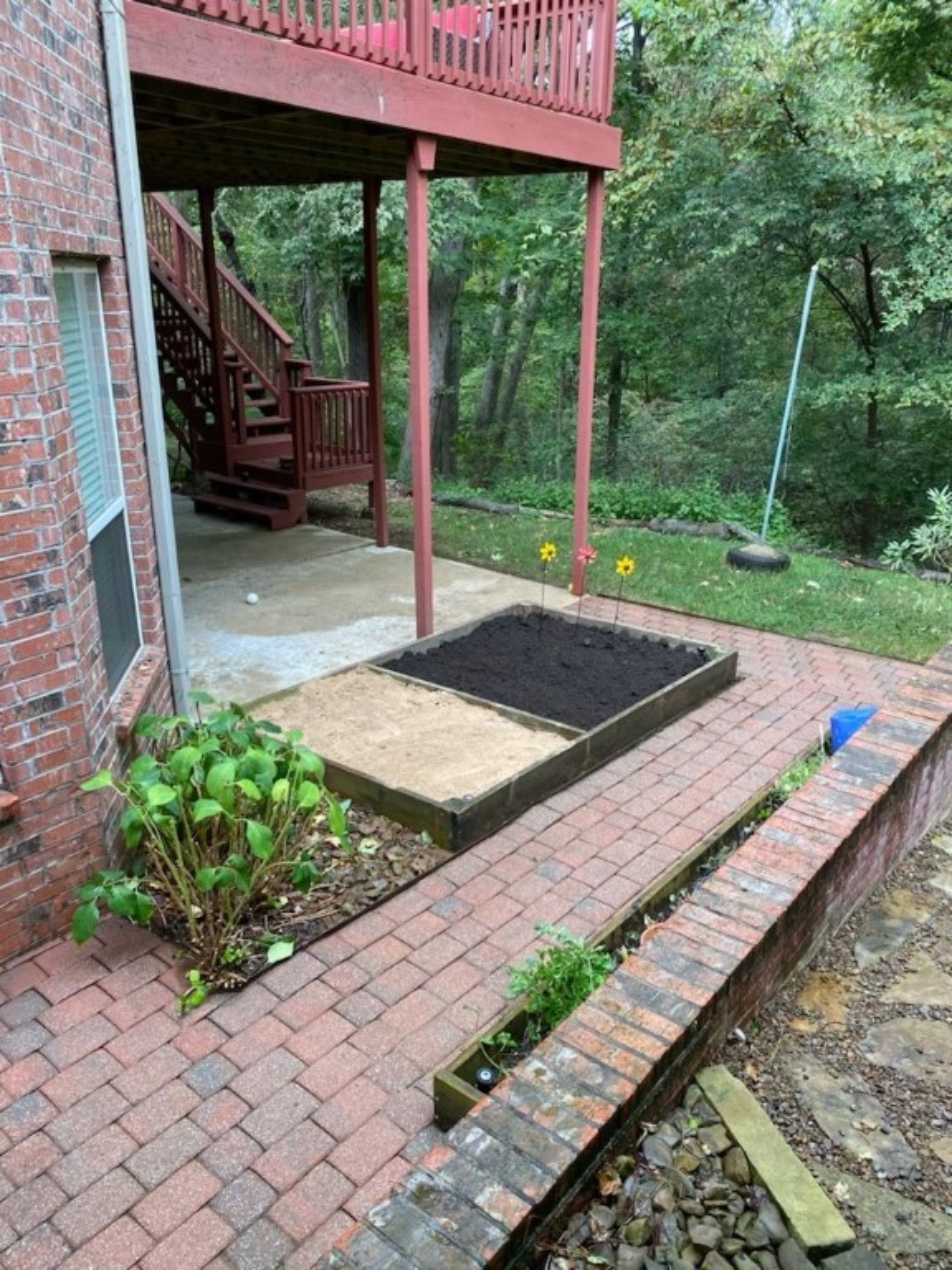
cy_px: 635
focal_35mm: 26
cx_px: 476
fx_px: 953
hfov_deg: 53.1
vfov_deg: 67.3
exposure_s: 1/121
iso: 100
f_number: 1.8
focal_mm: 4.25
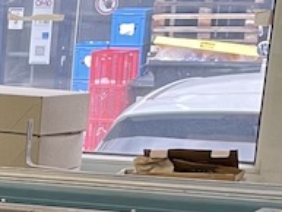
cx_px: -302
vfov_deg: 8.7
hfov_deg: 10.9
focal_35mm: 163
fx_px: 1329
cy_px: 409
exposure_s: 1/50
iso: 80
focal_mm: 4.2
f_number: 1.6
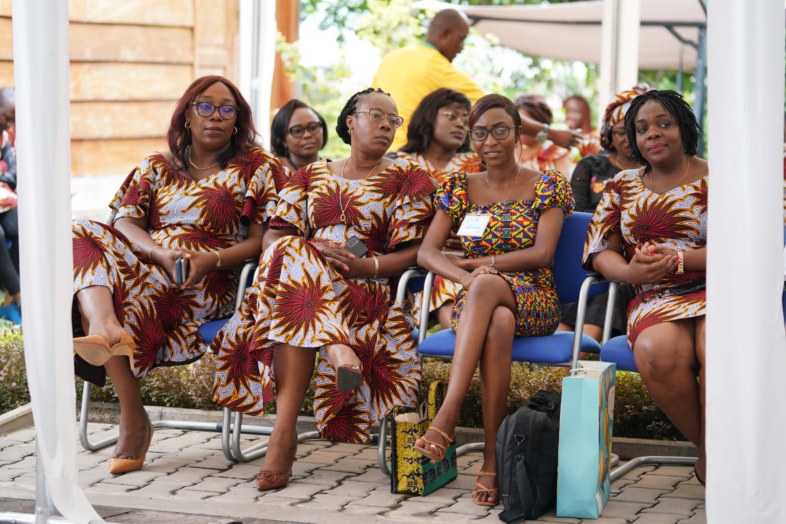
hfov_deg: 19.1
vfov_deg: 12.8
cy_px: 262
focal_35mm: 107
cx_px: 393
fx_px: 2336
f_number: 2.8
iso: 400
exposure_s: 1/200
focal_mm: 107
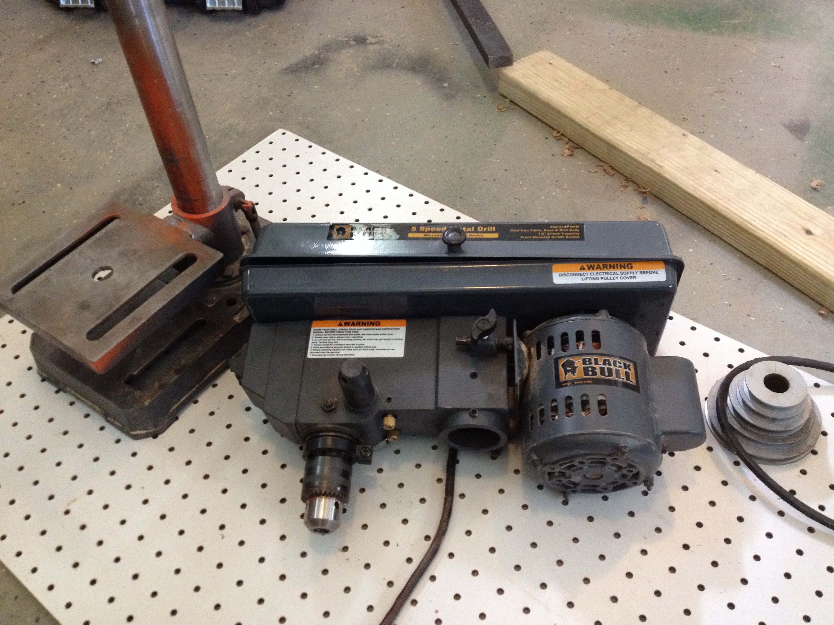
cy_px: 312
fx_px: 843
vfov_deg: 40.7
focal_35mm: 35
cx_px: 417
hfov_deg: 52.6
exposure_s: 1/20
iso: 320
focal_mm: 4.28
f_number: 2.4
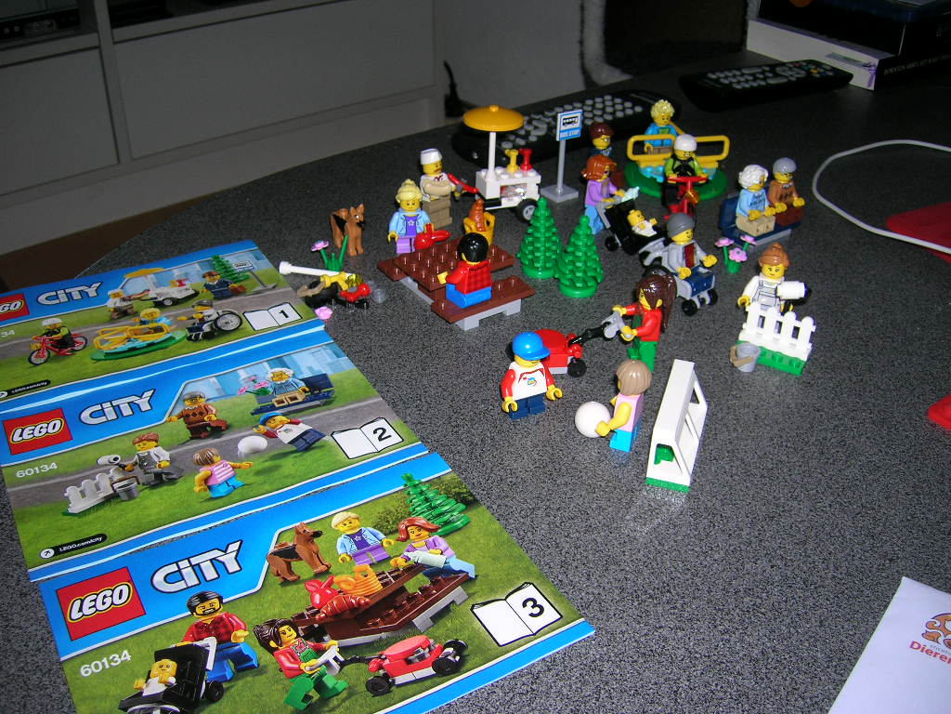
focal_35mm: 34
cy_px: 357
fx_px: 934
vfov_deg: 41.8
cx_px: 476
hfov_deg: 54.0
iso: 50
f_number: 2.9
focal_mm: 5.7
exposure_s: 1/60.1
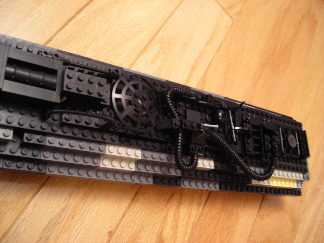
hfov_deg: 49.0
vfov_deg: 37.7
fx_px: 356
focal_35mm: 38
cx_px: 162
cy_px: 122
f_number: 3.2
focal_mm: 6.3
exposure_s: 1/7.5
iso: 200
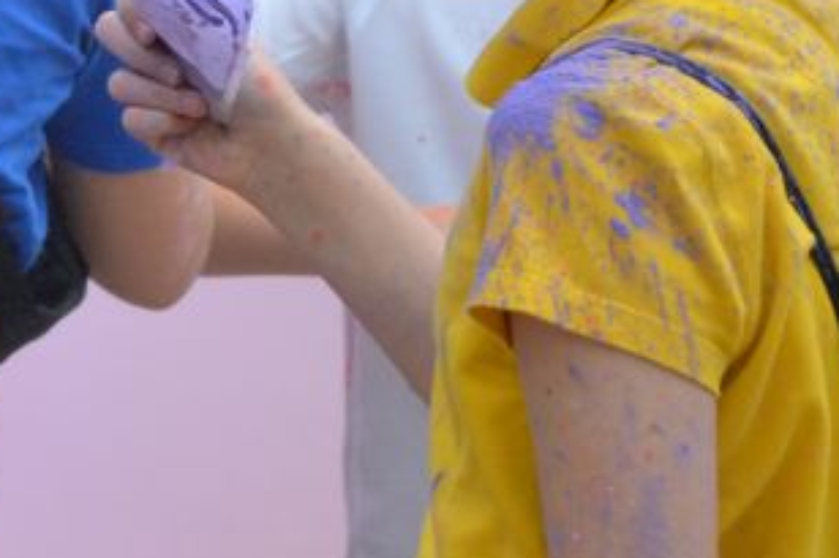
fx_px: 10901
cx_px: -760
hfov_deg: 4.4
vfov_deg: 2.9
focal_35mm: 468
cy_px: -207
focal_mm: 80
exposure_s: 1/640
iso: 400
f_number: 5.3
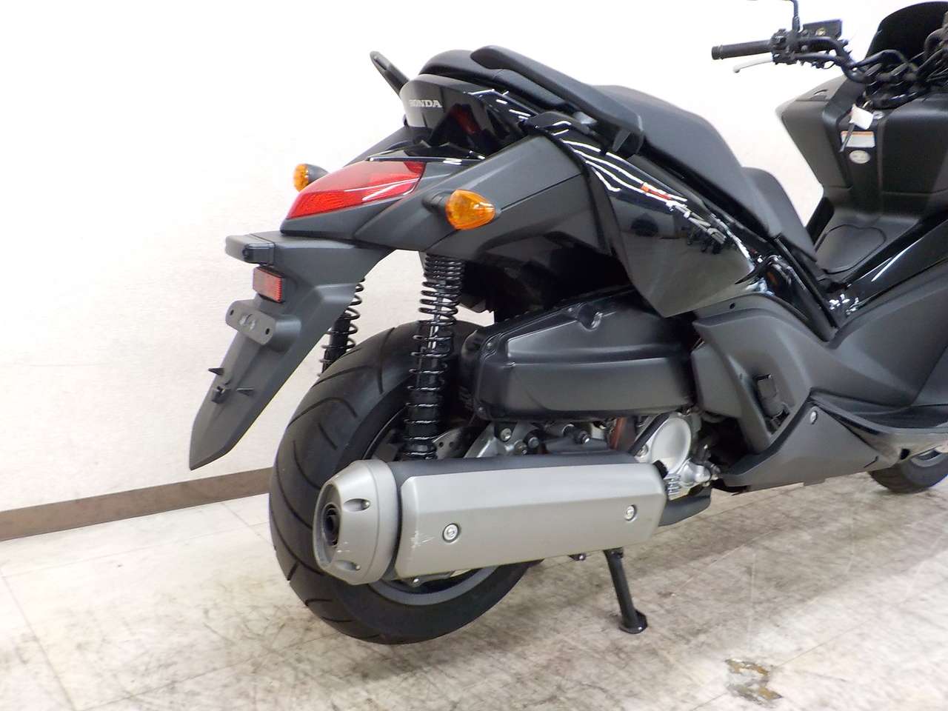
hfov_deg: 60.0
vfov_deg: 46.8
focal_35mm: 30
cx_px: 474
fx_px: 822
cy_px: 356
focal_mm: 4.1
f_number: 3.3
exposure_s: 1/30
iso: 250
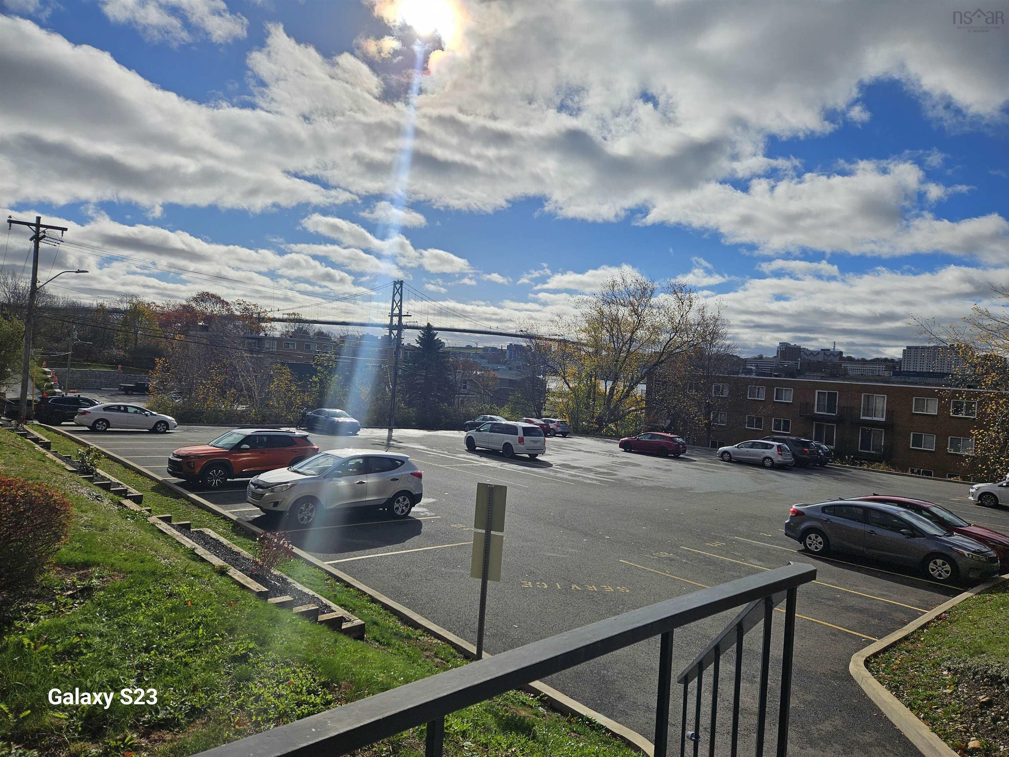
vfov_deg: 58.9
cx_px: 504
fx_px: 670
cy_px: 378
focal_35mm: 23
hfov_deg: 73.9
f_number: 1.8
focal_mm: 5.4
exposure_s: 1/9237
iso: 25
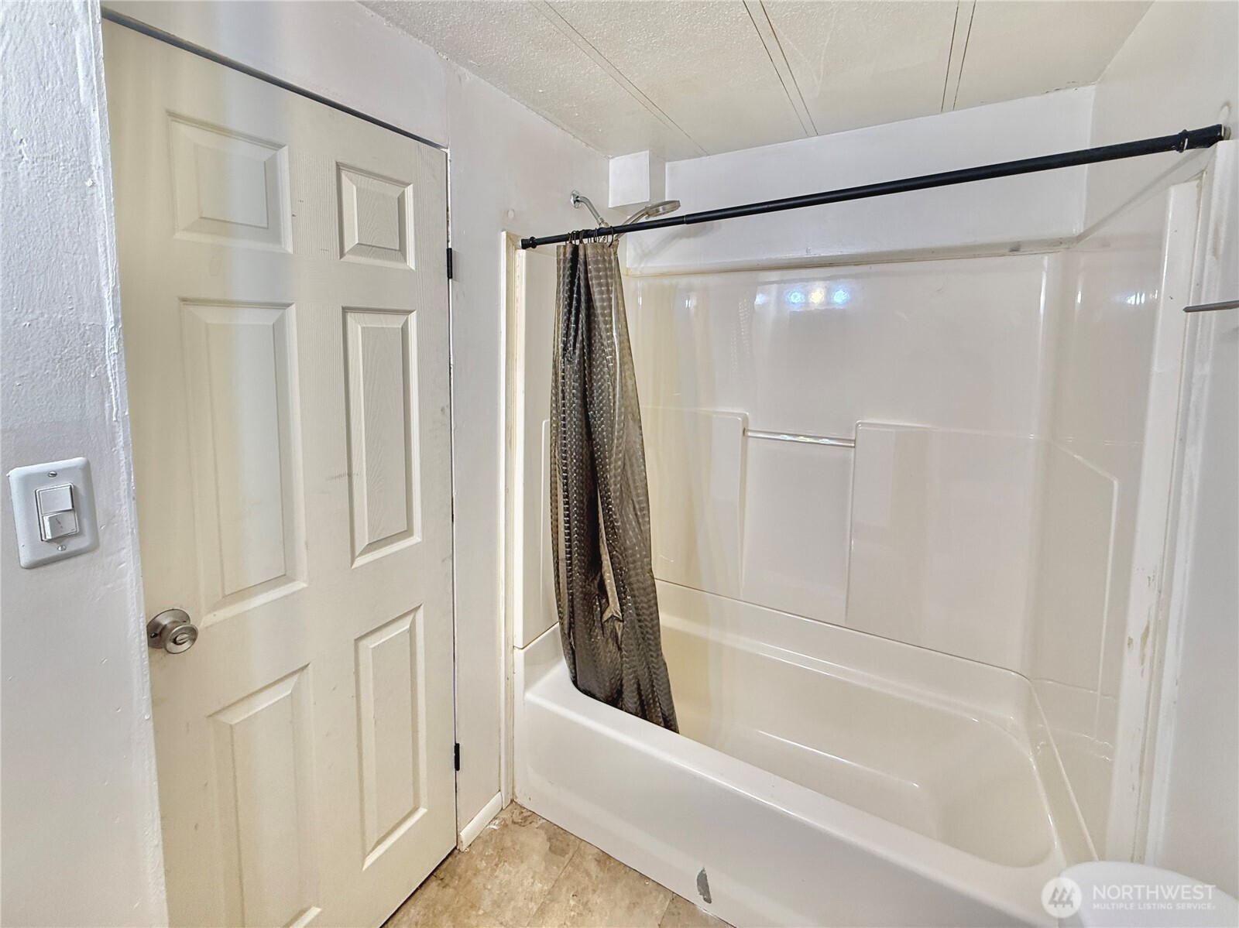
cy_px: 464
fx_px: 501
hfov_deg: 102.1
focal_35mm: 14
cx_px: 620
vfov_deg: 85.6
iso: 125
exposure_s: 1/99
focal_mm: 2.22
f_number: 2.2
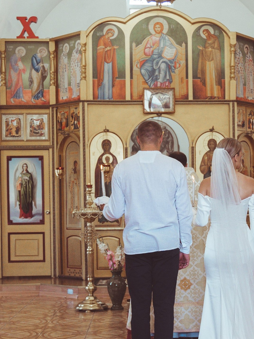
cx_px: 205
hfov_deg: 18.9
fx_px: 754
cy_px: 223
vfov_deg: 25.2
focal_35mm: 77
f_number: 2.8
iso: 1600
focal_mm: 28
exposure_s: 1/320
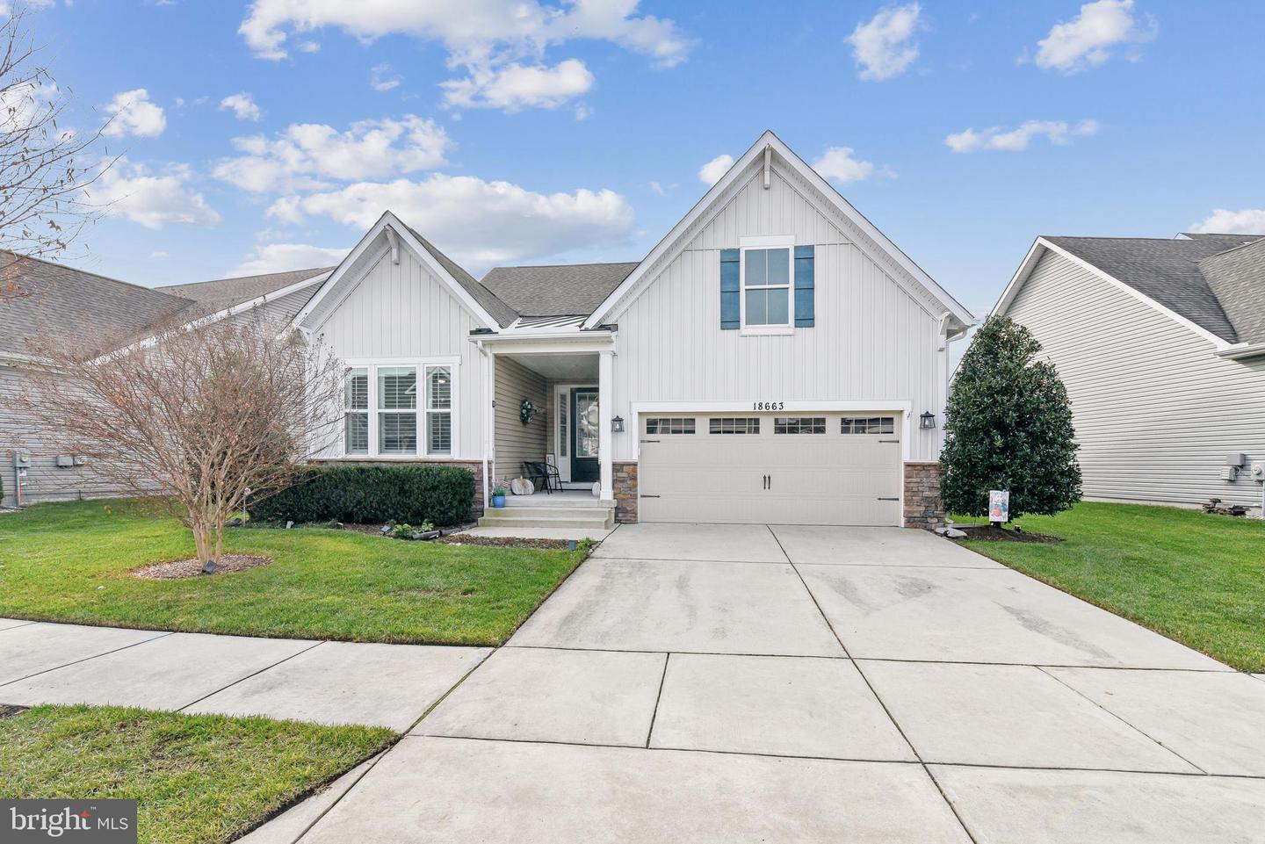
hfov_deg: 96.7
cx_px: 632
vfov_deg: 73.8
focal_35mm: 16
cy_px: 422
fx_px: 562
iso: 200
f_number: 11
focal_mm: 16
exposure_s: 1/500
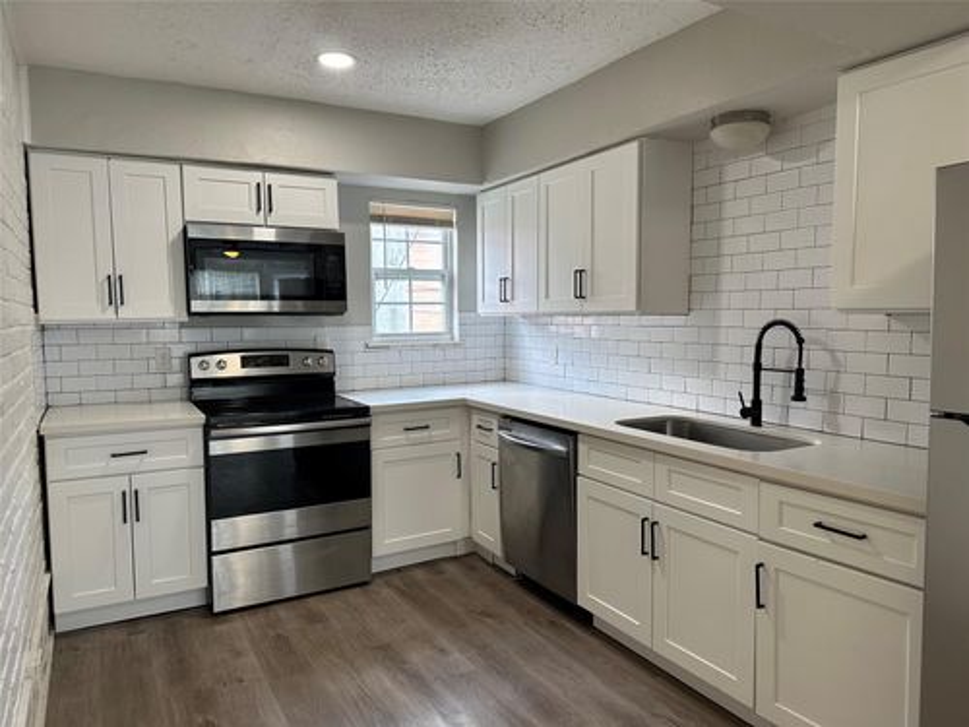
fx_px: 672
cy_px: 364
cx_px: 484
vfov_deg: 56.8
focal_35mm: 24
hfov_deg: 71.6
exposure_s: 1/120
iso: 125
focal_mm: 6.86
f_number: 1.78
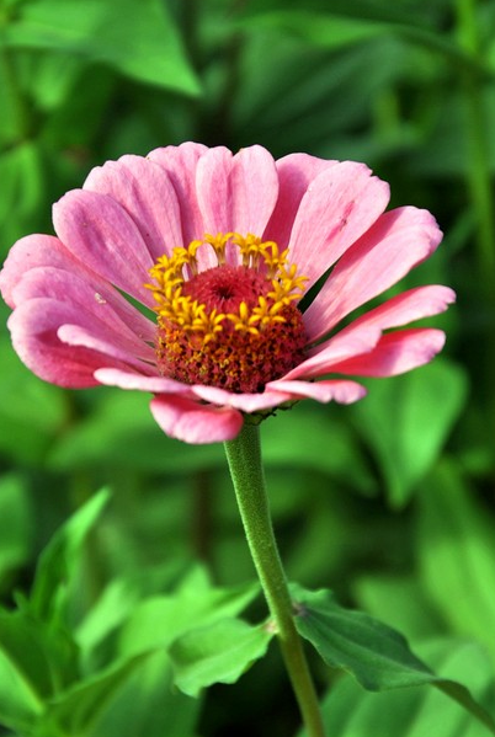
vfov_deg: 8.7
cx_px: 250
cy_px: 501
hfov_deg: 5.8
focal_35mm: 237
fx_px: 4860
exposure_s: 1/250
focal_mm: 105
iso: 100
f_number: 5.6
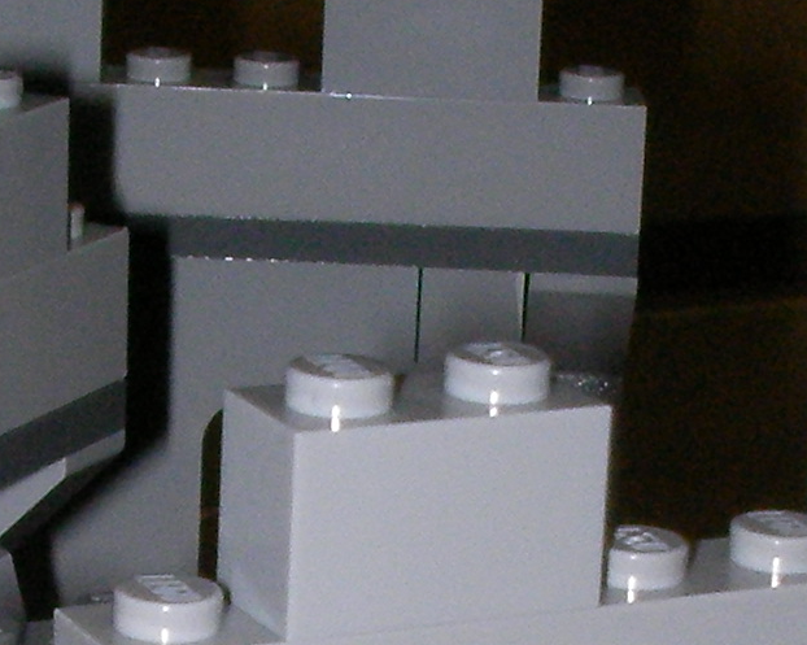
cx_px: 258
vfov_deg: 9.0
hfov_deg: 11.5
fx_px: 4011
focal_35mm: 168
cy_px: 925
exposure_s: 1/30
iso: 200
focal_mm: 6.3
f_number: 5.6
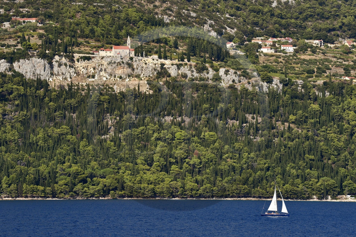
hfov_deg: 10.3
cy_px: 118
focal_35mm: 200
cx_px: 178
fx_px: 1976
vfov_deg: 6.9
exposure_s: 1/320
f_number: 11
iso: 200
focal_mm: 200
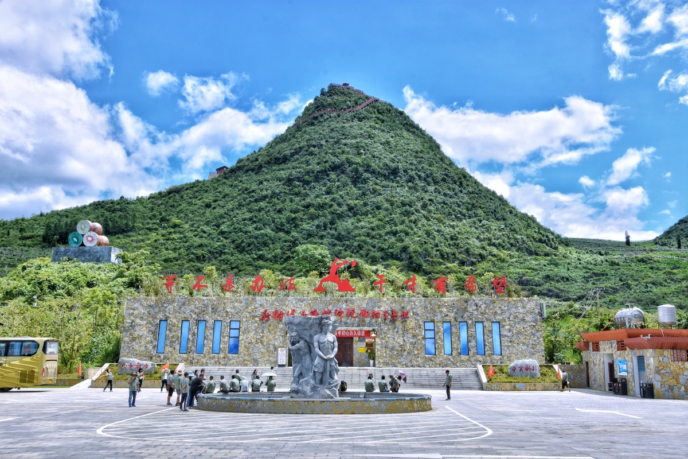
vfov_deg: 34.2
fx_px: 745
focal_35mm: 39
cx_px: 344
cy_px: 230
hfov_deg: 49.6
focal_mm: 26
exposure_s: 1/30
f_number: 18
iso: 100
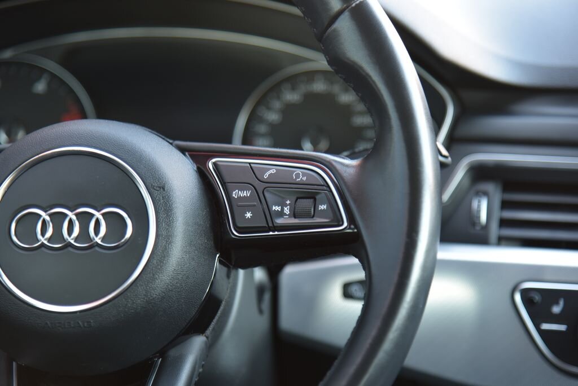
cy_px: 193
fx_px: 1928
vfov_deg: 11.4
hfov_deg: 17.1
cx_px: 289
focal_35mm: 120
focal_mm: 120
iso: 500
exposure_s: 1/25
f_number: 4
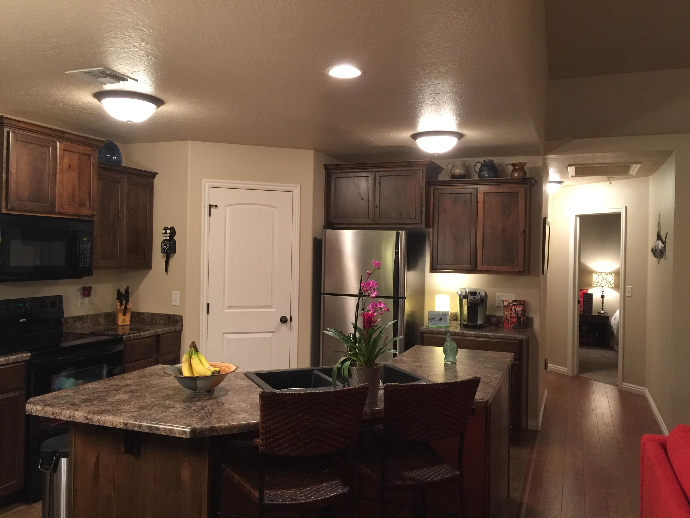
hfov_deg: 61.7
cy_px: 259
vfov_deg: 48.2
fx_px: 578
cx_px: 345
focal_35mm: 29
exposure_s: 1/15
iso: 125
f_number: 2.2
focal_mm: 4.15
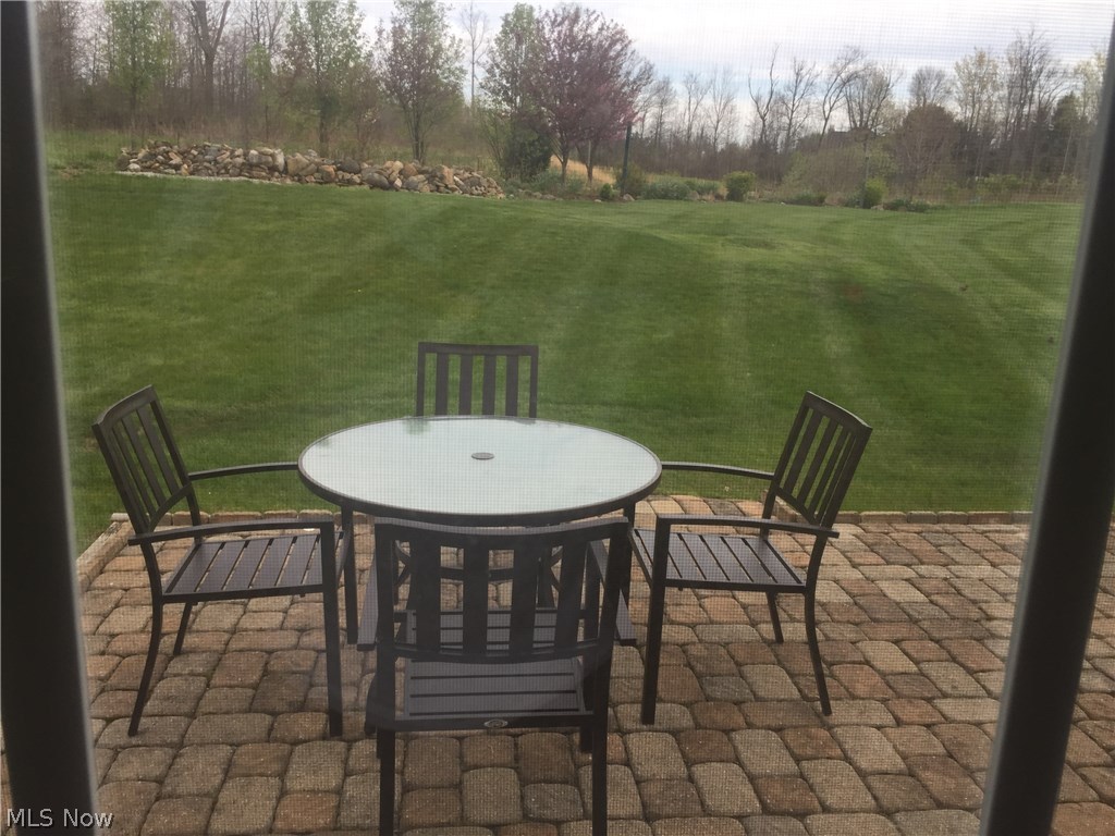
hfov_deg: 61.7
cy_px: 418
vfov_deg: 48.2
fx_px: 934
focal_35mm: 29
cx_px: 558
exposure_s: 1/265
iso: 32
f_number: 2.2
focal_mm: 4.15
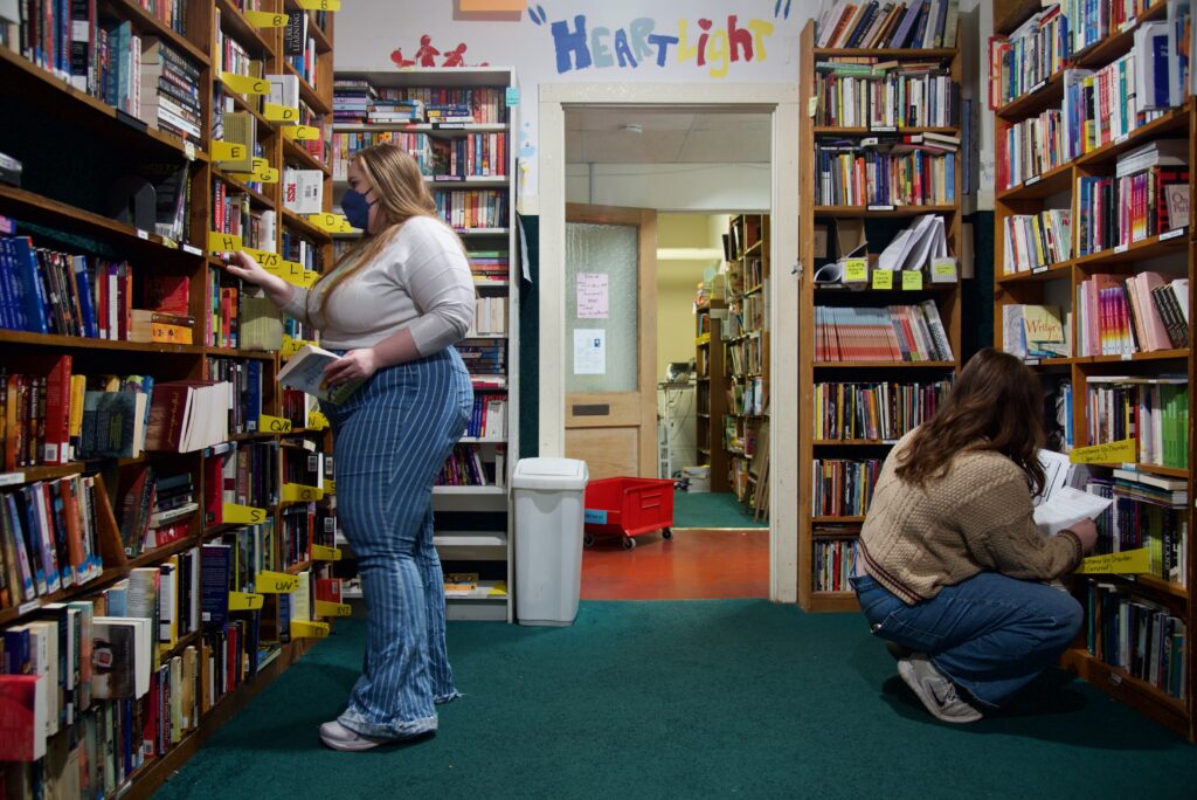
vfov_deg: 46.5
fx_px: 931
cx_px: 598
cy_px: 400
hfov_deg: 65.4
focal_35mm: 28
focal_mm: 28
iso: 1400
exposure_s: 1/30
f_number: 4
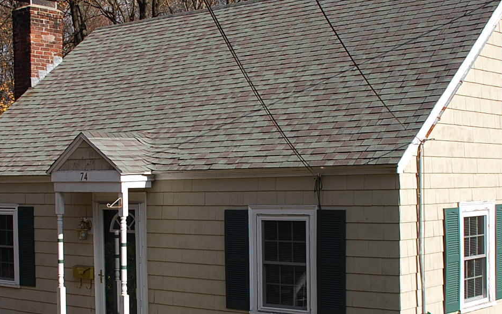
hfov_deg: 32.4
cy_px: 237
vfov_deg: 20.5
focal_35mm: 63
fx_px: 862
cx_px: 198
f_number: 8
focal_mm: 20
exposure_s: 1/250
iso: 100
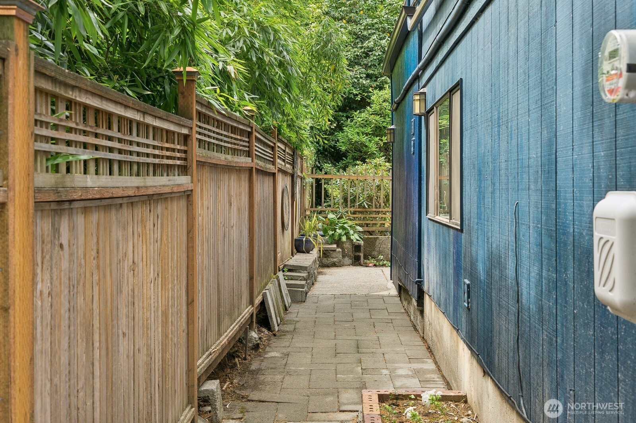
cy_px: 212
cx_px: 318
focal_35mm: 43
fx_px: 759
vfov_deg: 31.2
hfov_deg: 45.4
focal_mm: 43
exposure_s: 1/50
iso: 200
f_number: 8
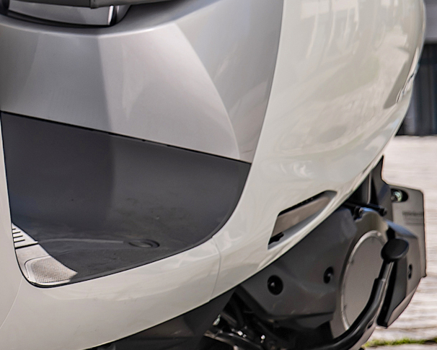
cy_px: -88
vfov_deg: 9.6
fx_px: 2044
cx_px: -258
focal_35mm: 158
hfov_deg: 11.6
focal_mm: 34
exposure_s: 1/800
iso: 100
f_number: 4
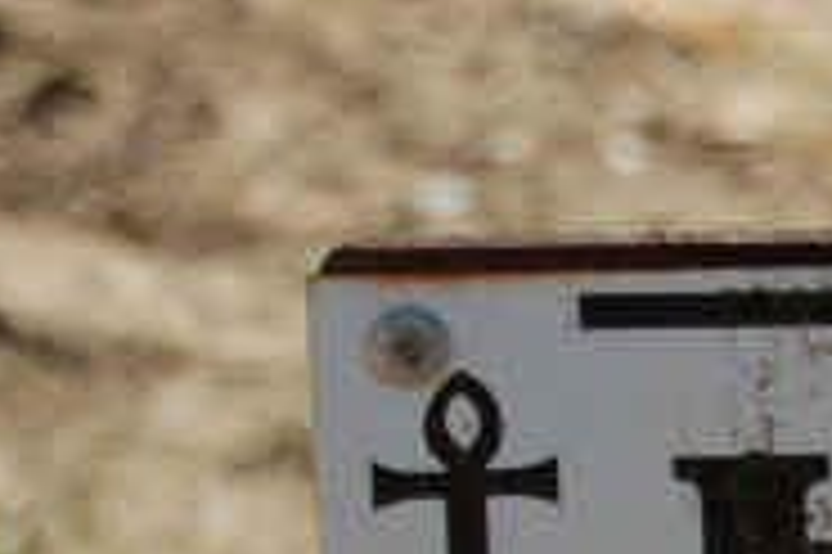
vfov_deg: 3.3
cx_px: 1754
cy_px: 1103
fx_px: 9618
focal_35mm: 417
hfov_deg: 4.9
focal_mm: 55
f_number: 6.3
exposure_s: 1/320
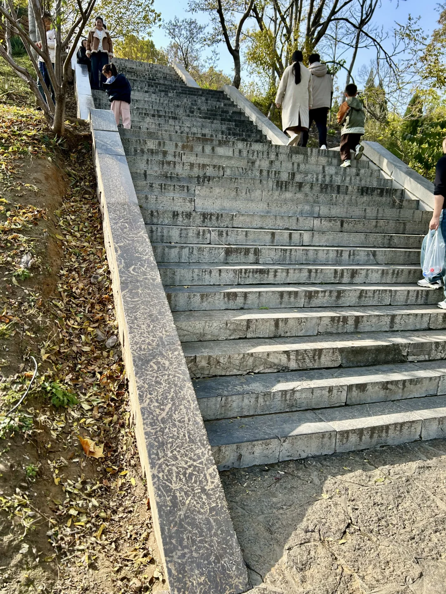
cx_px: 223
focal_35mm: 26
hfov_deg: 53.1
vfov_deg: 67.3
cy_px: 297
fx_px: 447
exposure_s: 1/1079
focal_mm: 5.7
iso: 50
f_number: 1.5
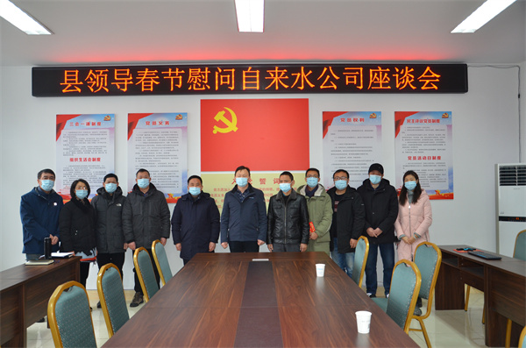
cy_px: 174
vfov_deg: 41.5
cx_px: 263
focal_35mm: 32
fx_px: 459
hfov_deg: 59.6
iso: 640
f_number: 3.8
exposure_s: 1/60
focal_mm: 21
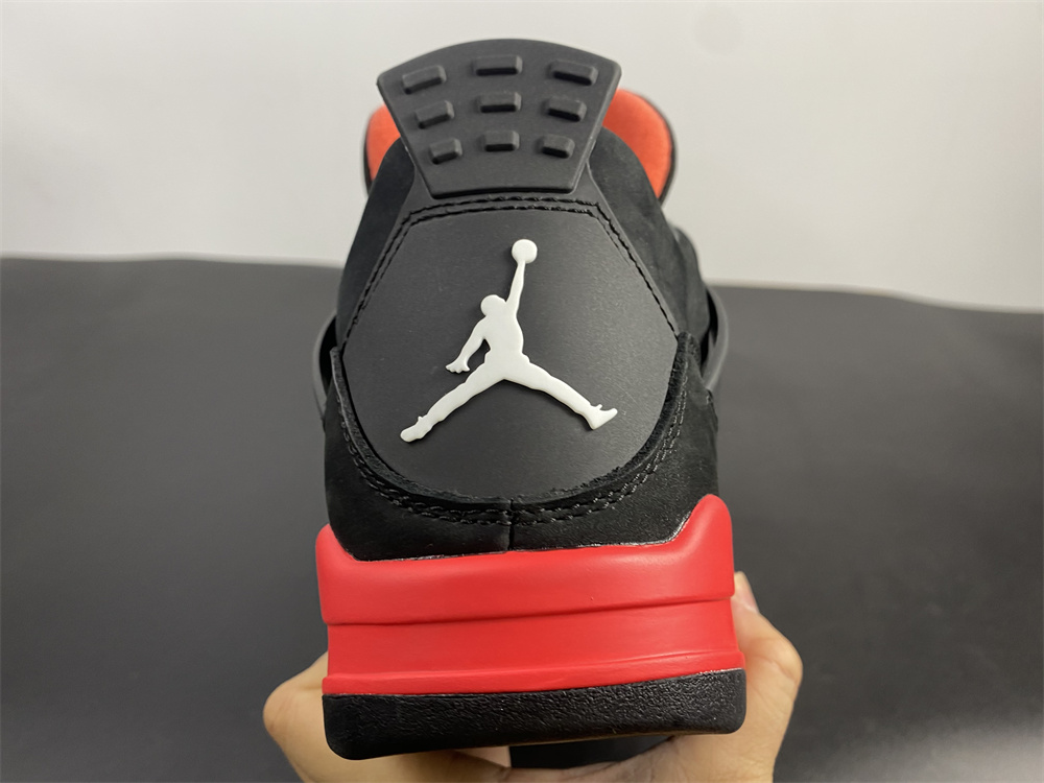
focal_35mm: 26
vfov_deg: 53.1
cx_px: 522
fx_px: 784
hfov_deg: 67.3
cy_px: 392
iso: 80
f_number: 1.8
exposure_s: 1/50
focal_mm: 4.25
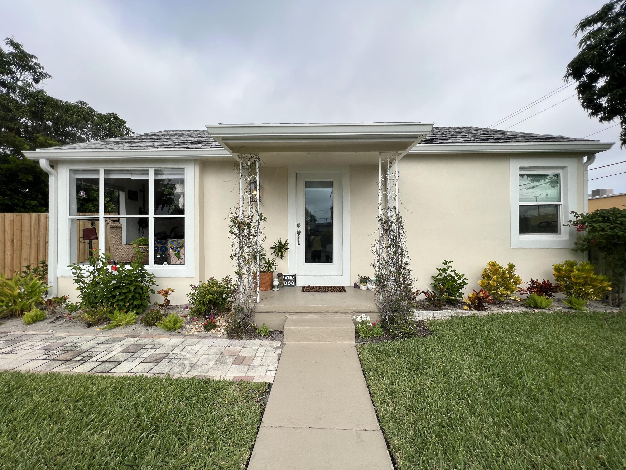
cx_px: 313
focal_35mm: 13
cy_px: 235
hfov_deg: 106.2
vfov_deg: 89.9
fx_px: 235
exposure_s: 1/1647
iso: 32
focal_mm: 1.6
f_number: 1.8
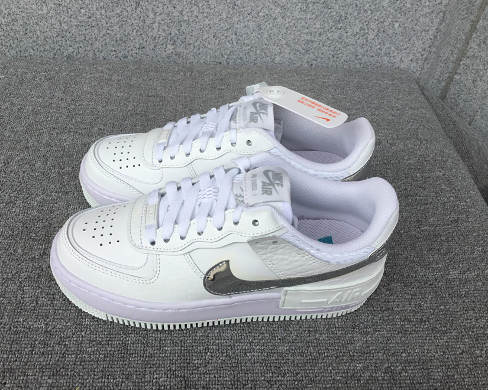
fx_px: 477
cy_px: 192
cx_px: 228
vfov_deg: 44.5
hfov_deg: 54.2
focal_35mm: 33
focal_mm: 3.3
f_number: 2.4
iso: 25
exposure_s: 1/351
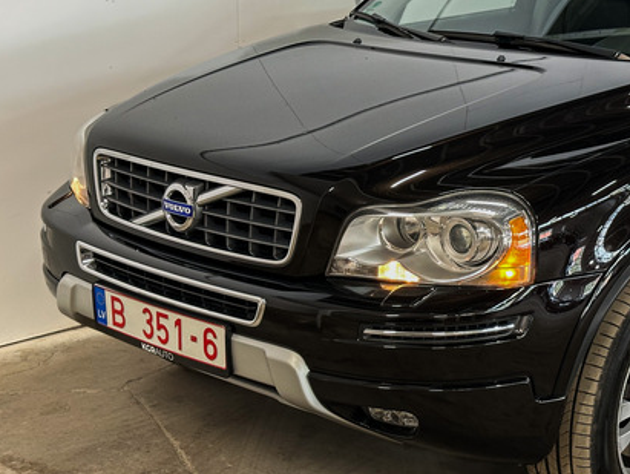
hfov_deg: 27.5
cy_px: 198
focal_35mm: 70
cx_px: 443
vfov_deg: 21.0
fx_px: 1275
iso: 200
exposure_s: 1/50
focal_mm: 6.86
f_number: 1.78
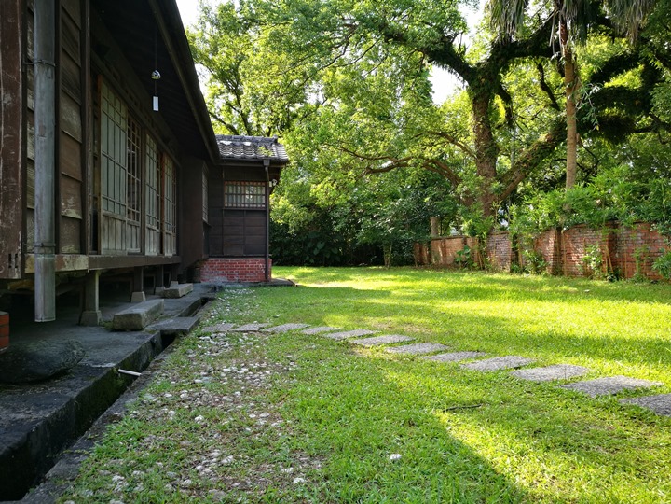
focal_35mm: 27
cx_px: 336
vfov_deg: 51.4
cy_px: 252
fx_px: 523
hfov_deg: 65.3
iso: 50
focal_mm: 4.5
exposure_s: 1/132
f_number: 2.2
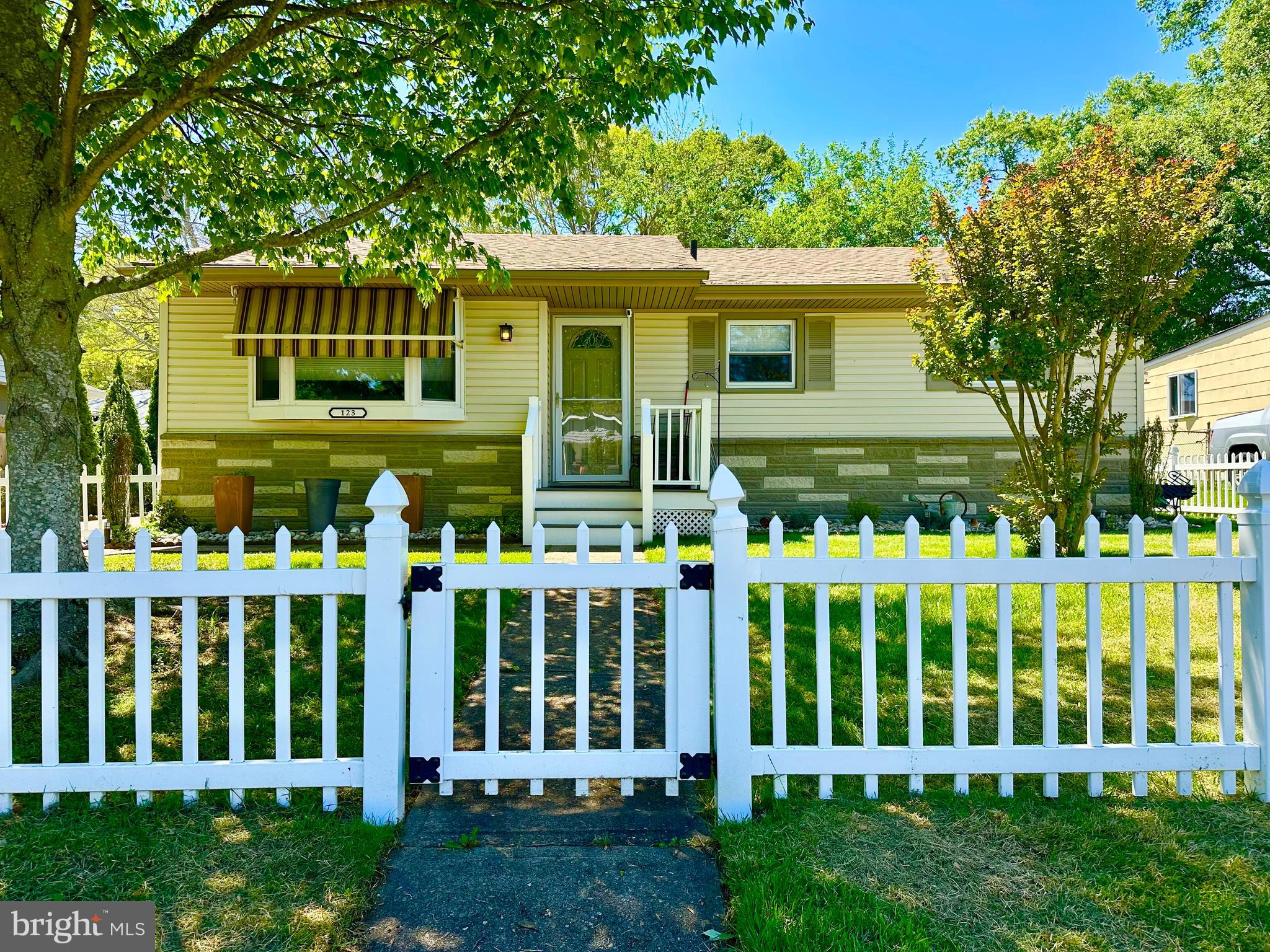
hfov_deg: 71.6
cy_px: 476
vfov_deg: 56.8
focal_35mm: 24
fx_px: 881
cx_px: 635
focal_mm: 6.86
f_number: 1.78
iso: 80
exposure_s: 1/1289
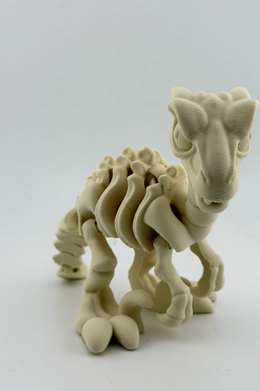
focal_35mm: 60
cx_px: 148
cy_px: 196
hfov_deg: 22.6
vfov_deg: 33.4
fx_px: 650
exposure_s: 1/2146
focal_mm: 6.76
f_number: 1.78
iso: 64
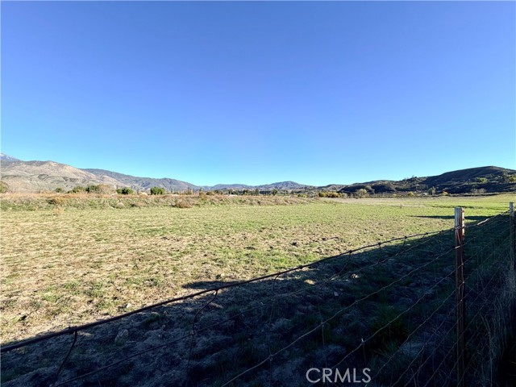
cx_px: 258
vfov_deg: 85.7
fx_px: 209
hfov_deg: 102.1
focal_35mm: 14
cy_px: 194
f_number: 2.2
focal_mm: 2.22
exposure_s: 1/770
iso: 25
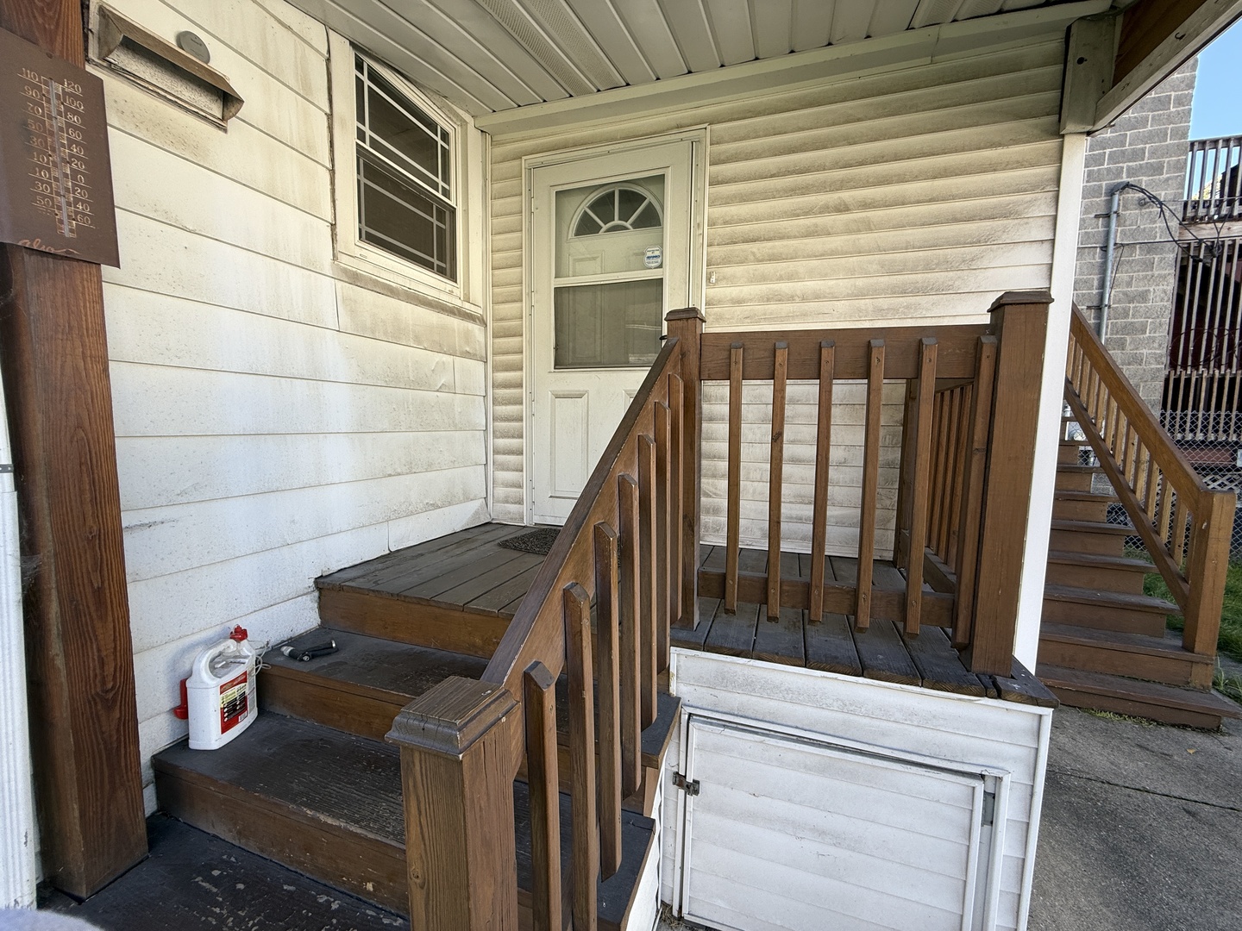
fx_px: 502
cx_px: 621
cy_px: 466
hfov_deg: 102.1
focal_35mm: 14
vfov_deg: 85.7
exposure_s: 1/207
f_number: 2.2
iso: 50
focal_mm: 2.22
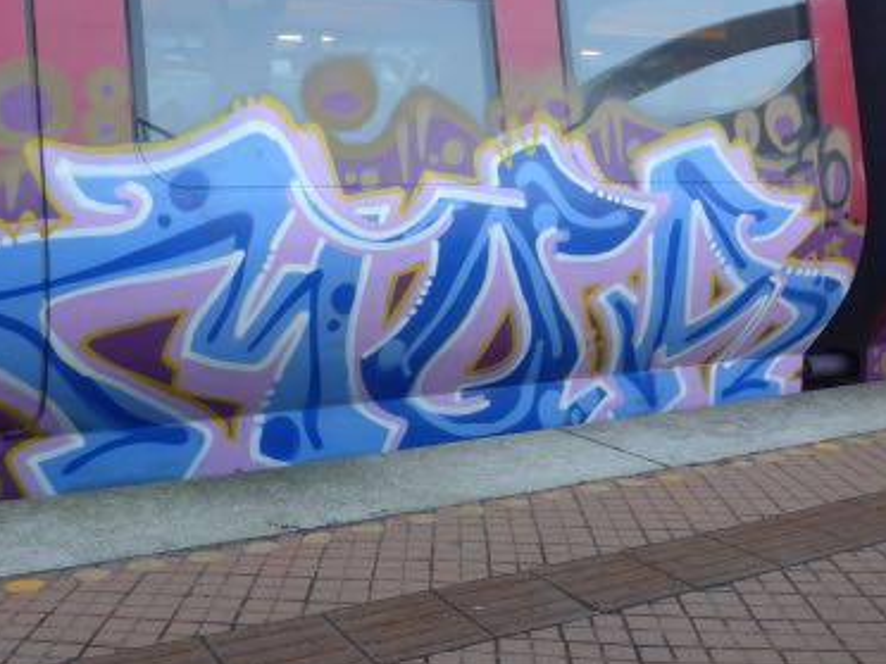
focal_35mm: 39
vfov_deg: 36.8
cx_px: 310
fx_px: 998
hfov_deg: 47.2
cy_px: 303
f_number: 2
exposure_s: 1/60
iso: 100
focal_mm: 6
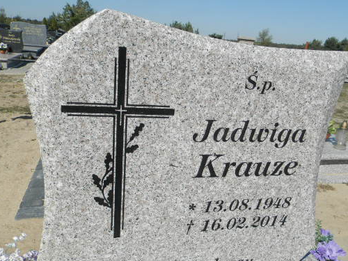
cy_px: 139
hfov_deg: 56.5
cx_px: 204
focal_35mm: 32
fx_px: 322
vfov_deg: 44.1
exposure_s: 1/250
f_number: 8.7
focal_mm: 4.5
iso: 80
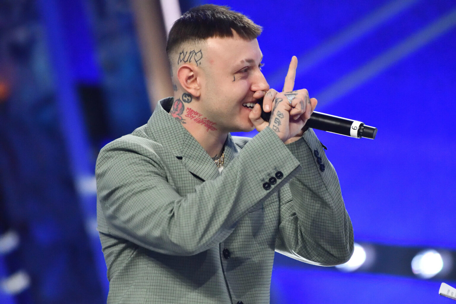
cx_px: 228
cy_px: 152
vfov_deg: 2.7
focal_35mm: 500
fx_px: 6333
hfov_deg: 4.1
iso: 6400
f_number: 5.6
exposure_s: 1/400
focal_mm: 500
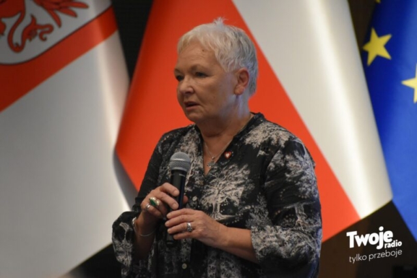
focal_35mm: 330
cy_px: 139
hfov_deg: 6.2
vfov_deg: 4.2
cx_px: 208
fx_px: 3820
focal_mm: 220
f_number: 5.6
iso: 3200
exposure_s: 1/60
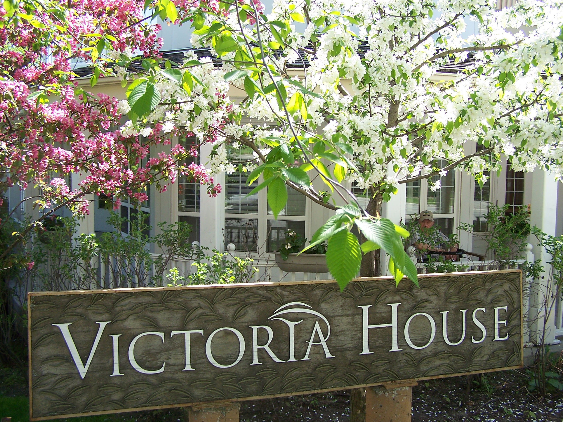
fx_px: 618
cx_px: 282
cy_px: 211
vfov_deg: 37.7
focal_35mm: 38
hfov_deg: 49.0
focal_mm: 6.3
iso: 80
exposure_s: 1/250
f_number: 2.8
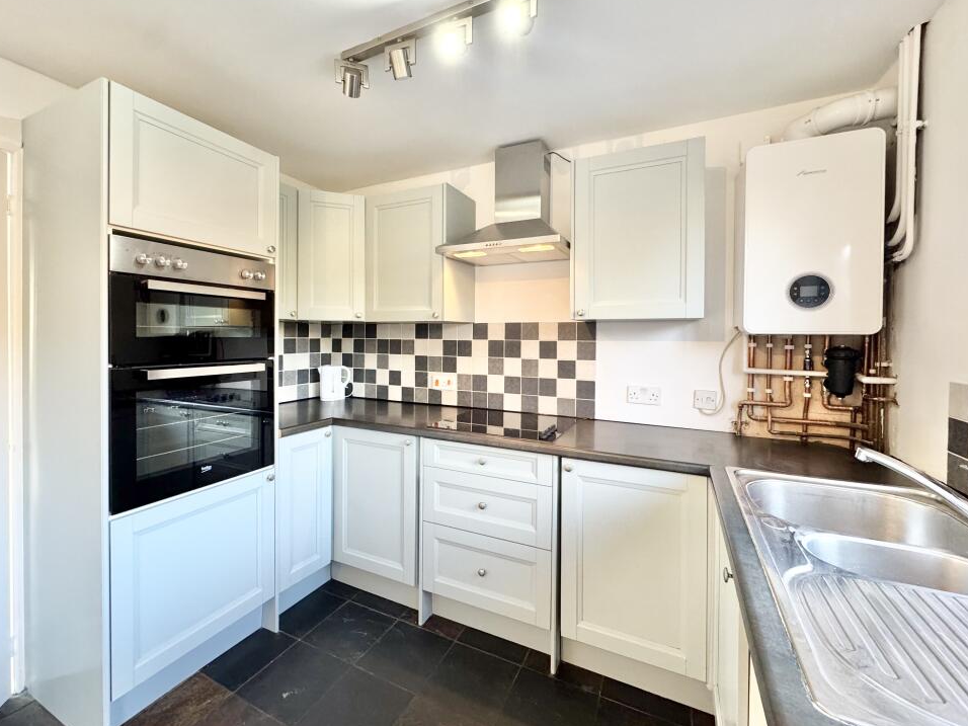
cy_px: 341
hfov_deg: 98.2
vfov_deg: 81.7
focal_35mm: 15
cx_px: 472
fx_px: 419
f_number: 2.2
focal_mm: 2.22
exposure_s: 1/100
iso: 250
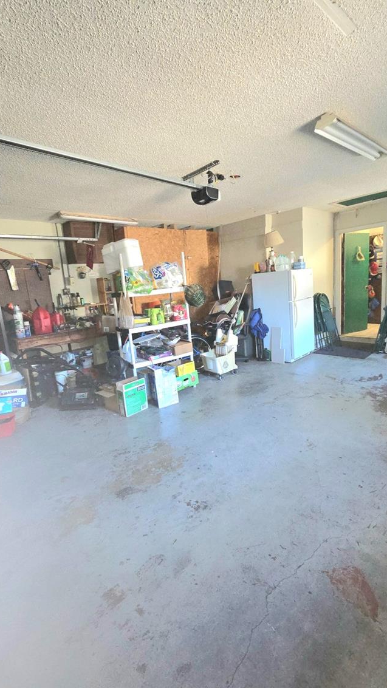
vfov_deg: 103.0
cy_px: 335
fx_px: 274
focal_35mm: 15
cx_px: 188
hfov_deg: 70.5
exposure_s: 1/30
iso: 500
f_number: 2.2
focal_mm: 2.2
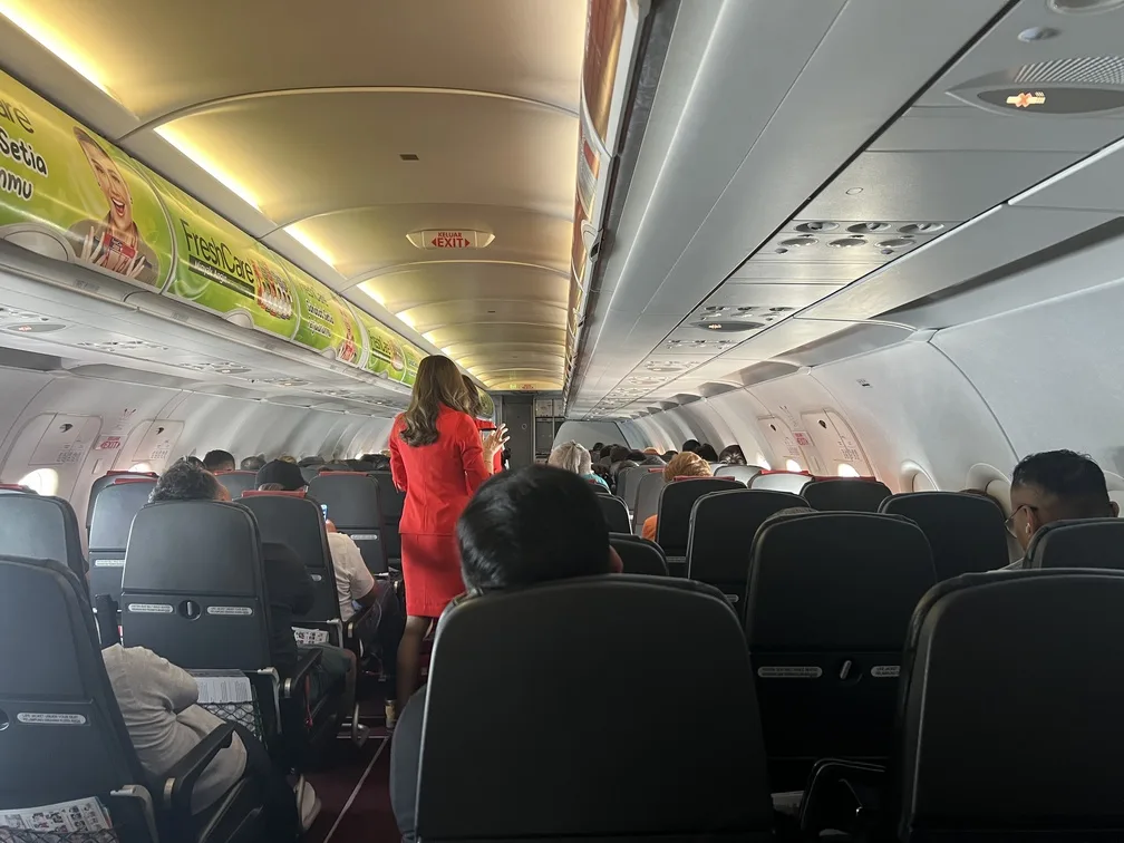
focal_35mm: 26
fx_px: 844
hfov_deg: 67.3
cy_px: 422
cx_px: 562
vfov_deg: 53.1
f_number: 1.5
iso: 200
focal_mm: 5.7
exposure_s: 1/57
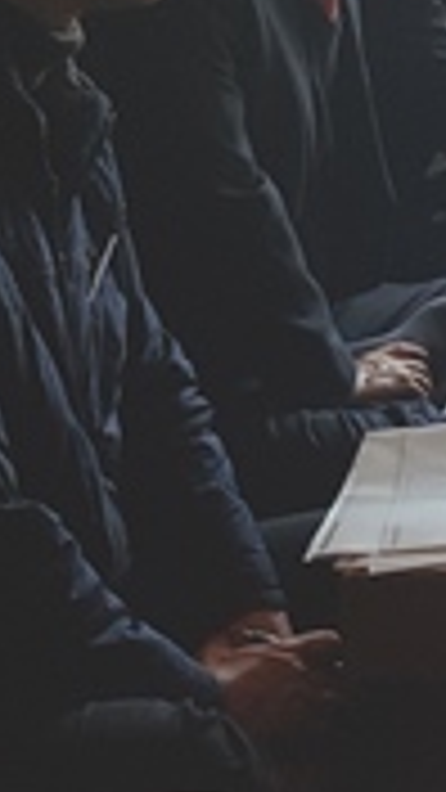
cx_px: 1045
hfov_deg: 10.3
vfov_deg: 20.1
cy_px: 0
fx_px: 2165
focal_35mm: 103
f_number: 1.7
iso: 50
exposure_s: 1/258
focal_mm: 4.2
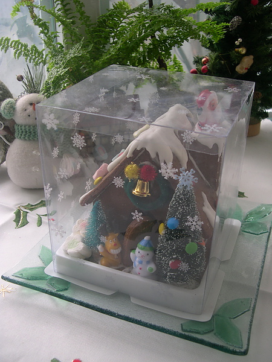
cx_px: 136
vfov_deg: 49.0
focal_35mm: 38
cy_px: 181
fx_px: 398
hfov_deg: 37.7
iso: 100
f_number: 2.8
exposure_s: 1/51.3
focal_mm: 8
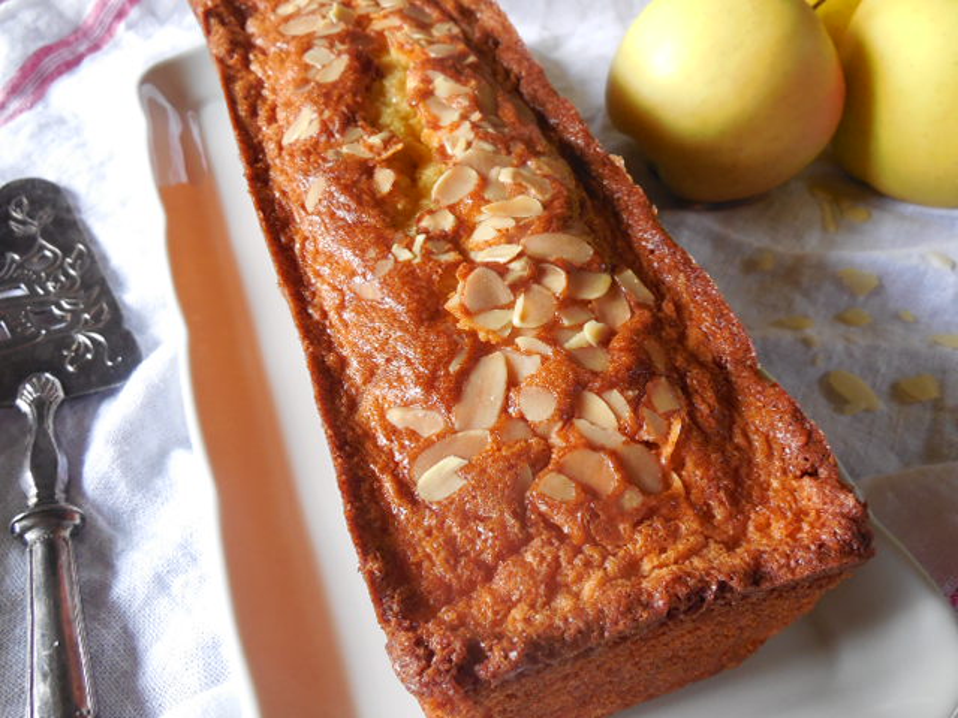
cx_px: 479
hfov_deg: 54.0
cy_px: 359
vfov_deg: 41.8
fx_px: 941
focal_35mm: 34
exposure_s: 1/13
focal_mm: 6.1
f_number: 3.4
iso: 400
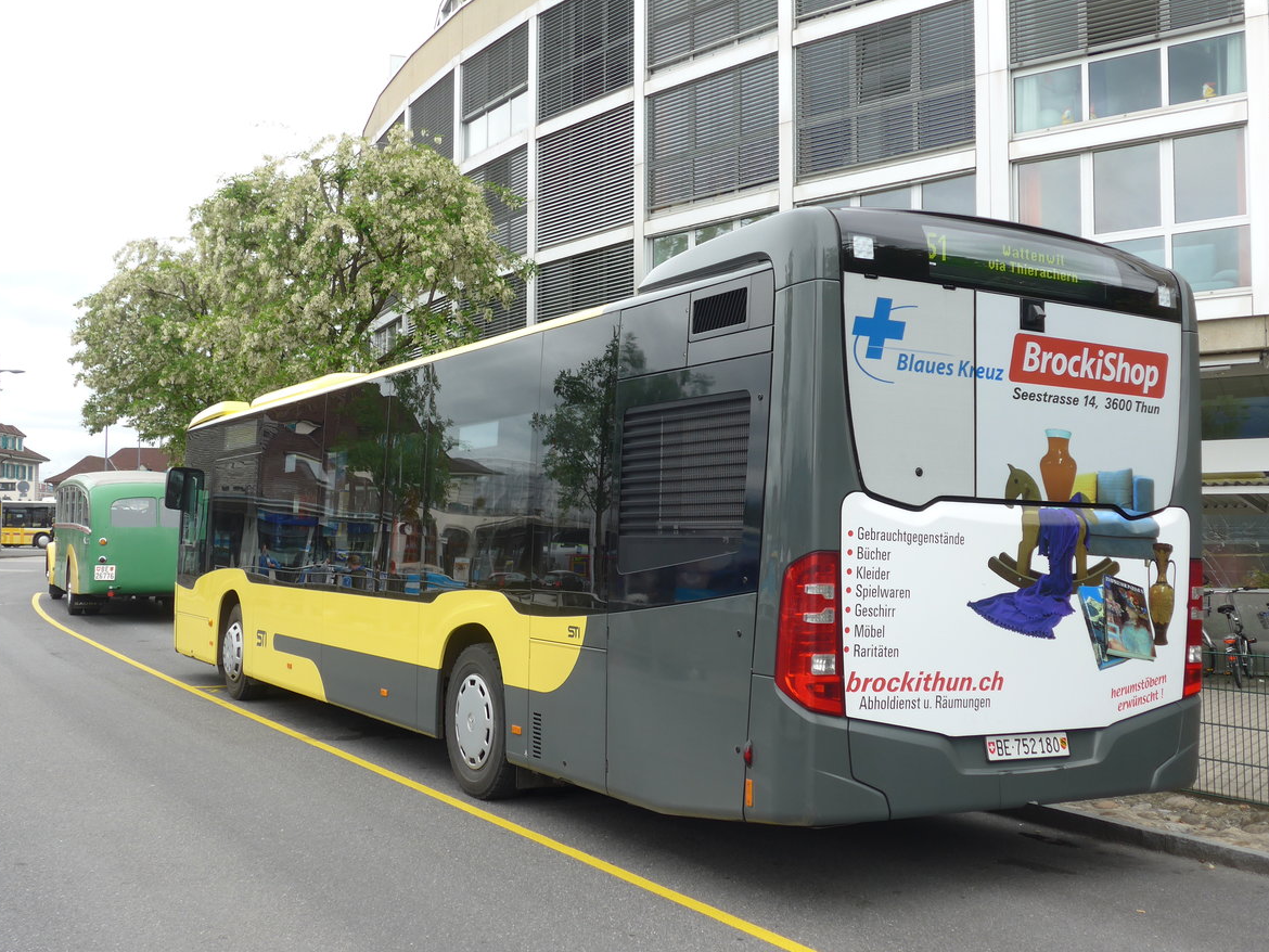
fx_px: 1467
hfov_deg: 46.8
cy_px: 468
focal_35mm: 40
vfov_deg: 36.0
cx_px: 634
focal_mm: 8
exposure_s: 1/640
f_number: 2.8
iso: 80
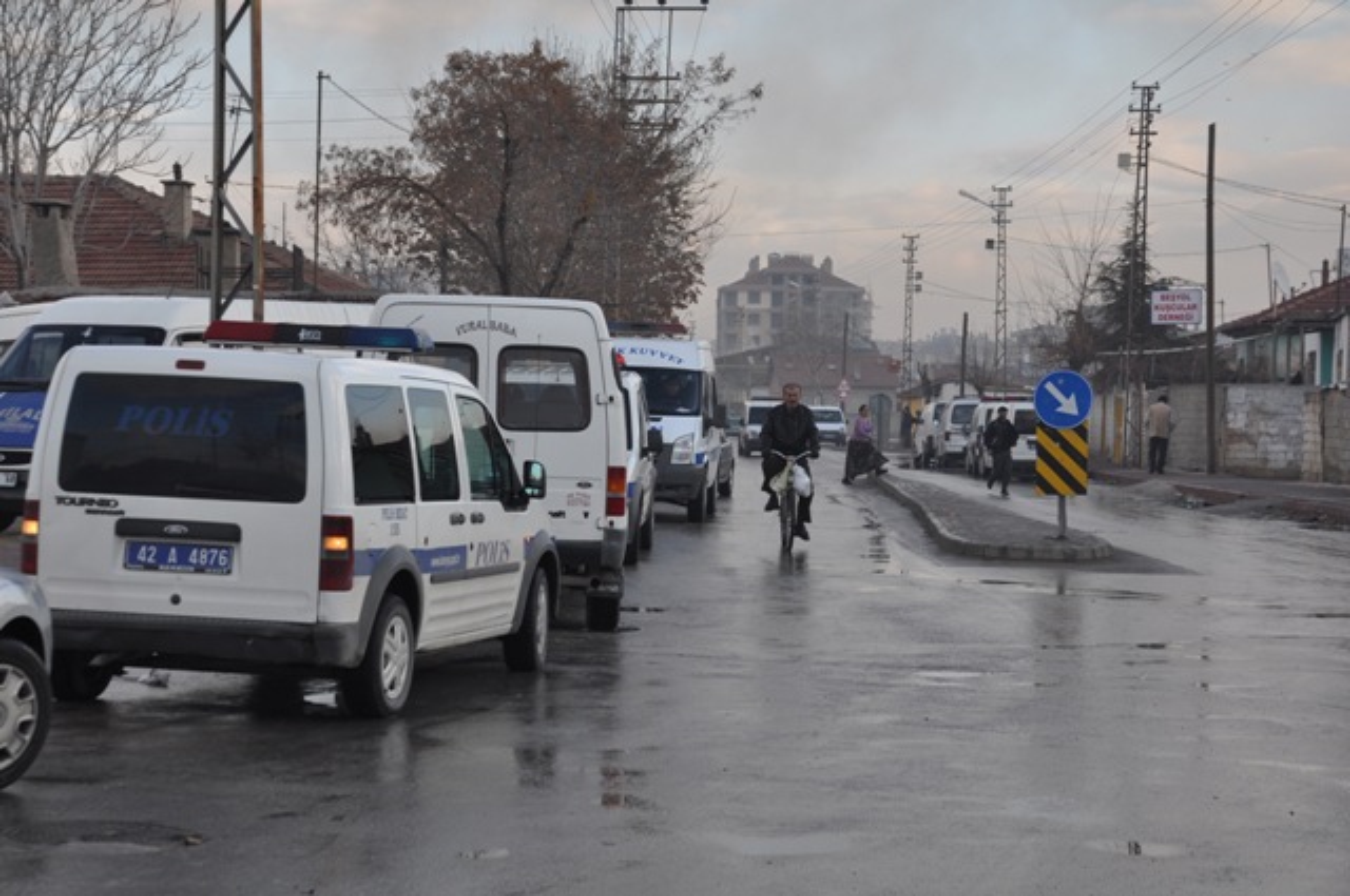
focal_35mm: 78
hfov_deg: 26.0
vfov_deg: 17.4
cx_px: 675
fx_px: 2921
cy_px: 448
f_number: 7.1
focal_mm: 52
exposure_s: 1/200
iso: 200
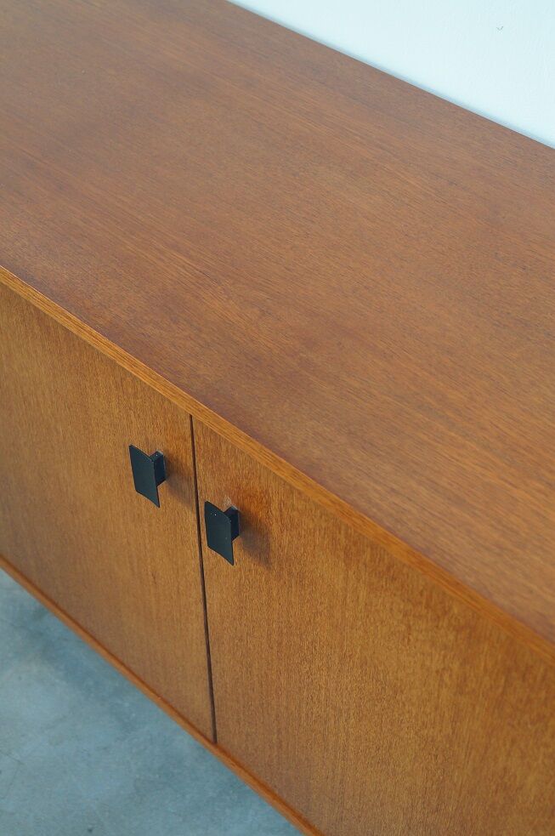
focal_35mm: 45
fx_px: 1043
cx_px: 278
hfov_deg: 29.8
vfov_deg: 43.6
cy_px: 418
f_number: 4.5
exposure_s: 1/60
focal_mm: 30
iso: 1250
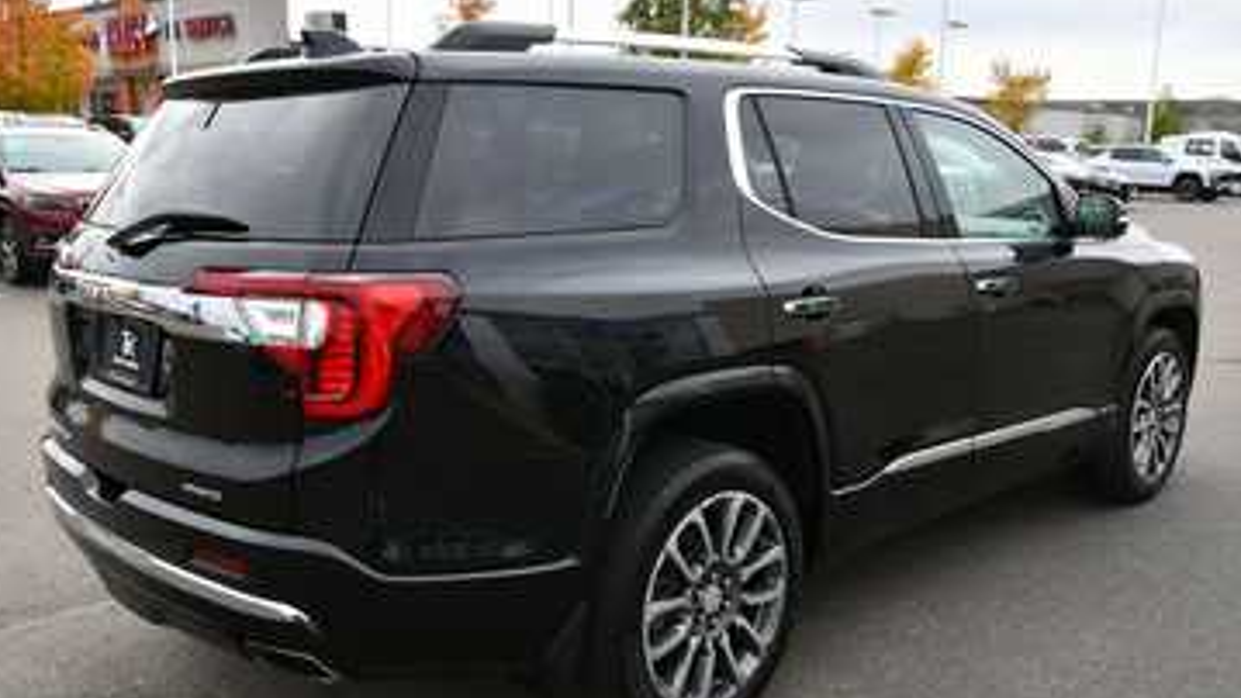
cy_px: 371
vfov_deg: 33.7
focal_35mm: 35
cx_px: 608
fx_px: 1152
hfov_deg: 56.6
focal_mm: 20
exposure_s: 1/250
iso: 200
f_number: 7.1
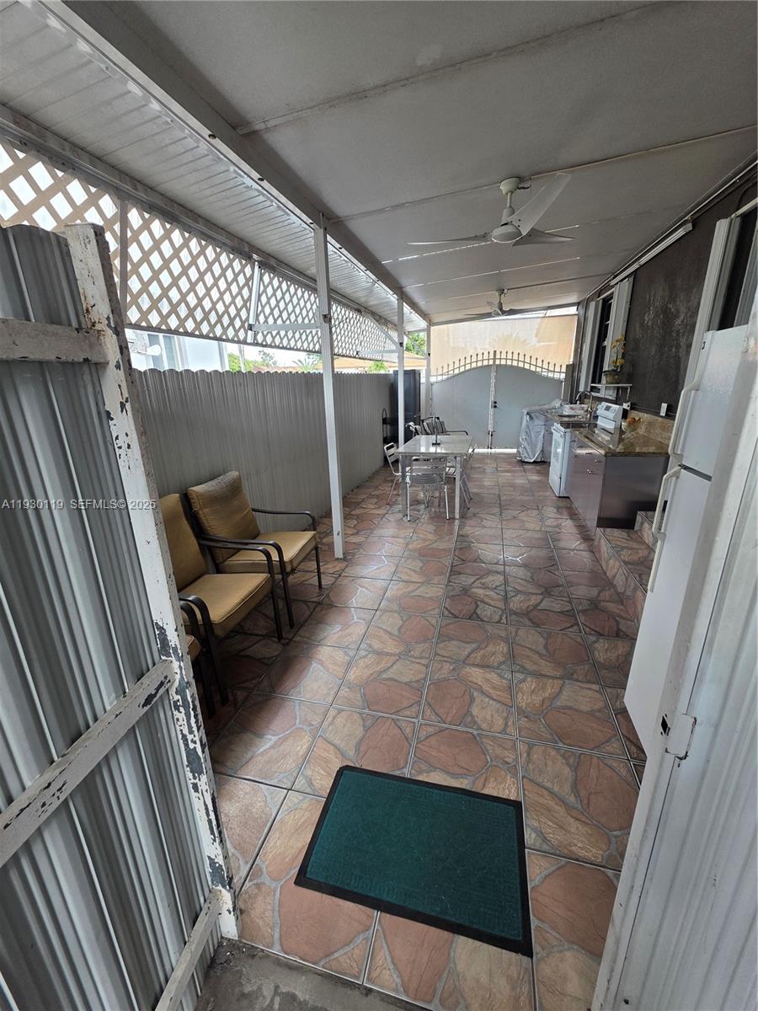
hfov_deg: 89.9
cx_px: 379
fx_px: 380
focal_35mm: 13
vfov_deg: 106.2
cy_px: 506
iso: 64
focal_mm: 2.2
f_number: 1.9
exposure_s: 1/120
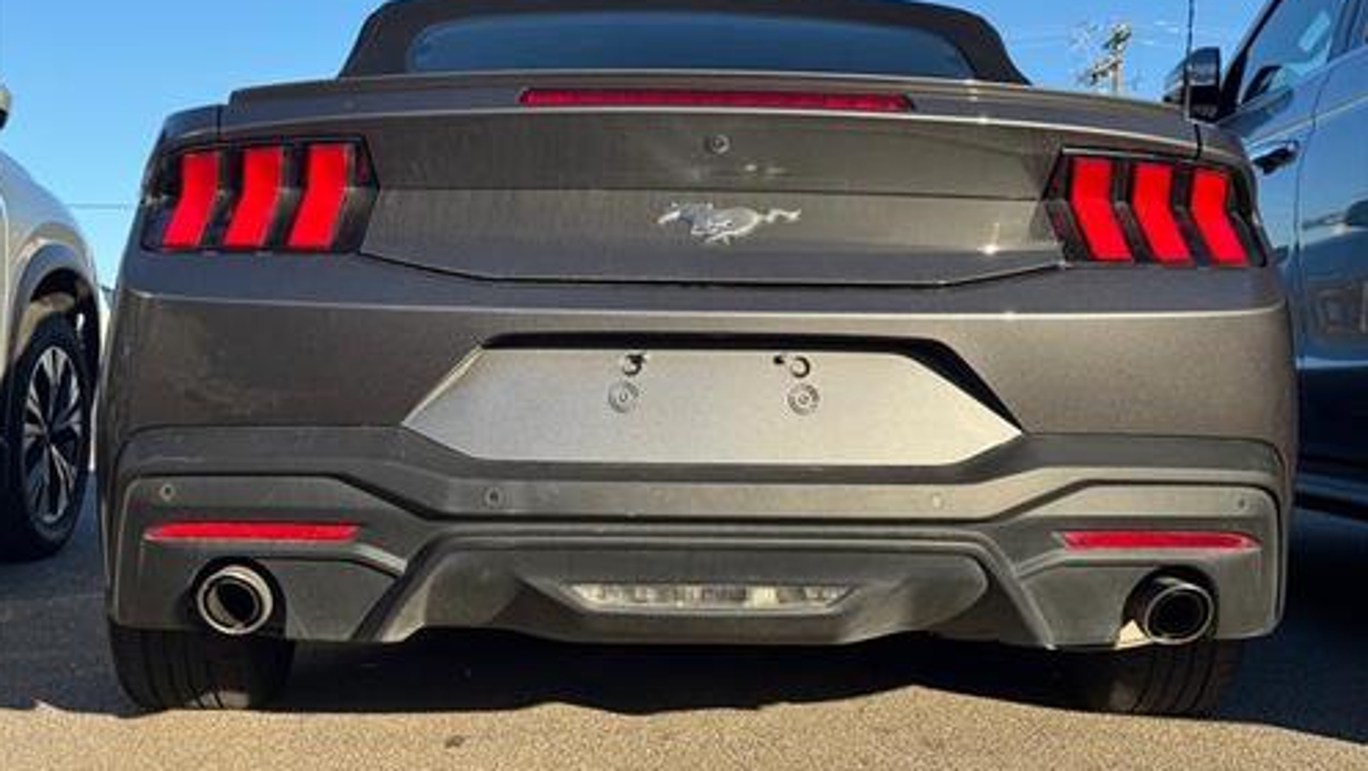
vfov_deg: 22.6
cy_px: 259
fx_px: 1923
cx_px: 680
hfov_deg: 39.2
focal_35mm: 53
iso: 64
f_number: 1.78
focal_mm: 6.76
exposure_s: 1/2179
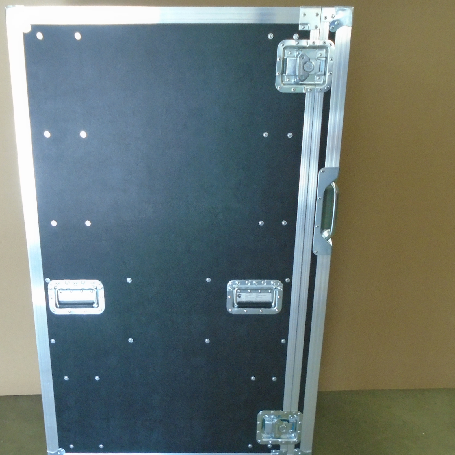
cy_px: 254
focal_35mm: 37
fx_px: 550
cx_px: 182
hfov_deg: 44.7
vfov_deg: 44.8
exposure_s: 1/30
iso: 250
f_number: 3.2
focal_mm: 4.6
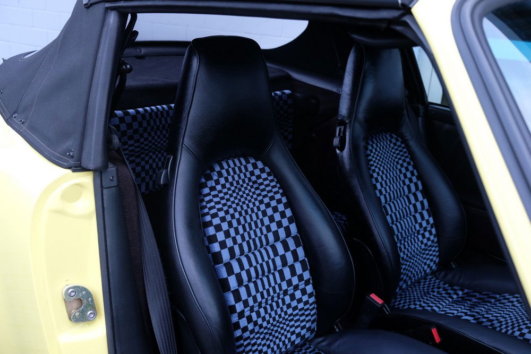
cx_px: 266
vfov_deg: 37.9
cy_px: 177
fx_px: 516
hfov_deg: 54.4
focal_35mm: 35
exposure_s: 1/75
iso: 200
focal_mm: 23.3
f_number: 4
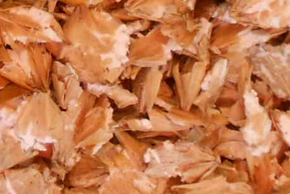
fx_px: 1233
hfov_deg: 12.5
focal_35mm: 153
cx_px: -199
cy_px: -135
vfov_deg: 8.7
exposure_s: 1/10
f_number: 3.8
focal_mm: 5.3
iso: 400
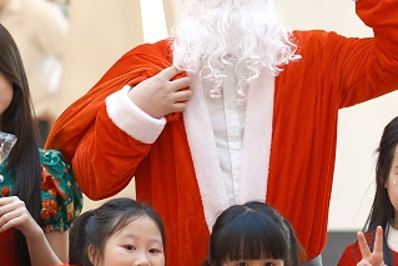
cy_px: 97
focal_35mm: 263
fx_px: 2909
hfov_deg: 7.8
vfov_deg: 5.2
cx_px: 201
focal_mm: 56
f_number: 1.6
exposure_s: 1/80
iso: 1000
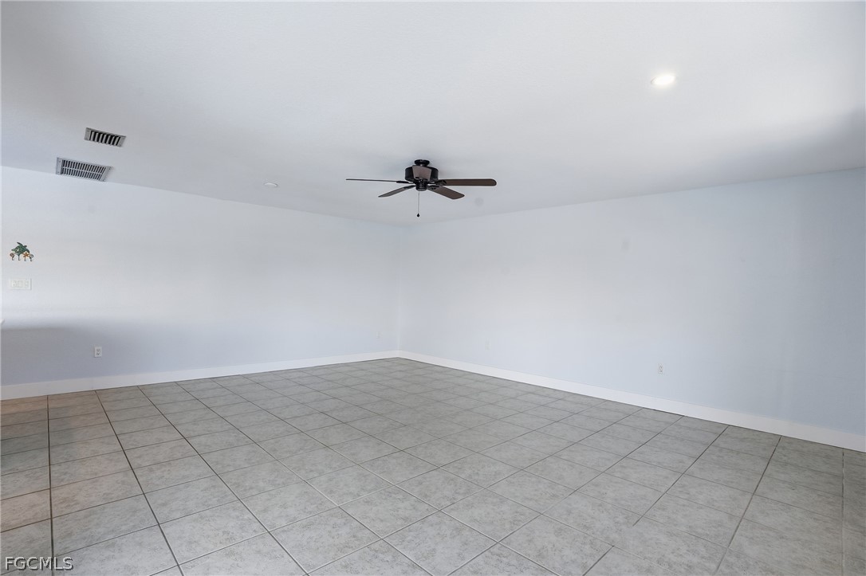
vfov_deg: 73.7
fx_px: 385
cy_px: 288
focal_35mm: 16
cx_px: 433
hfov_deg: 96.8
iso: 200
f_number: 9
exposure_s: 1/50
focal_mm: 16
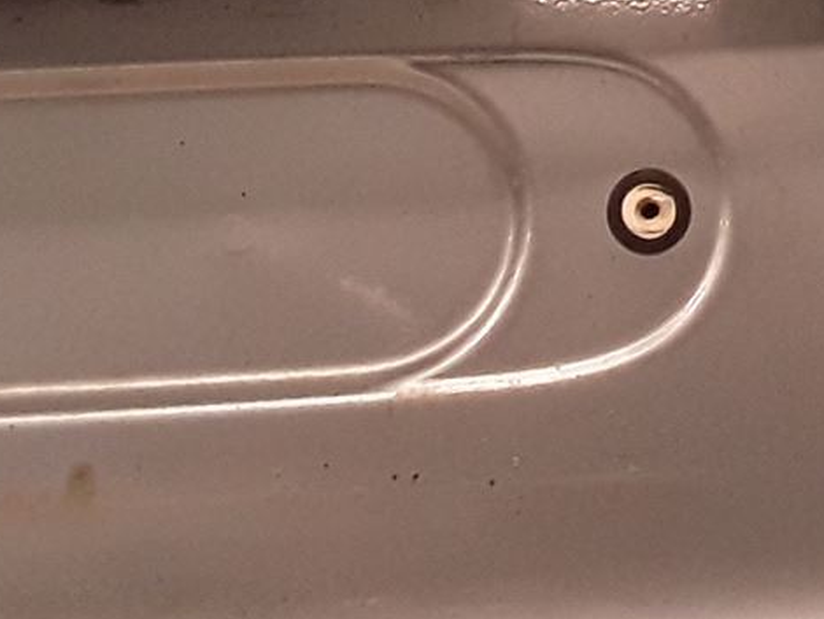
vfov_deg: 11.8
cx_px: 985
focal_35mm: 122
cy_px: -207
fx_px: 2906
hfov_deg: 15.6
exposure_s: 1/100
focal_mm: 2.91
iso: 100
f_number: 1.9
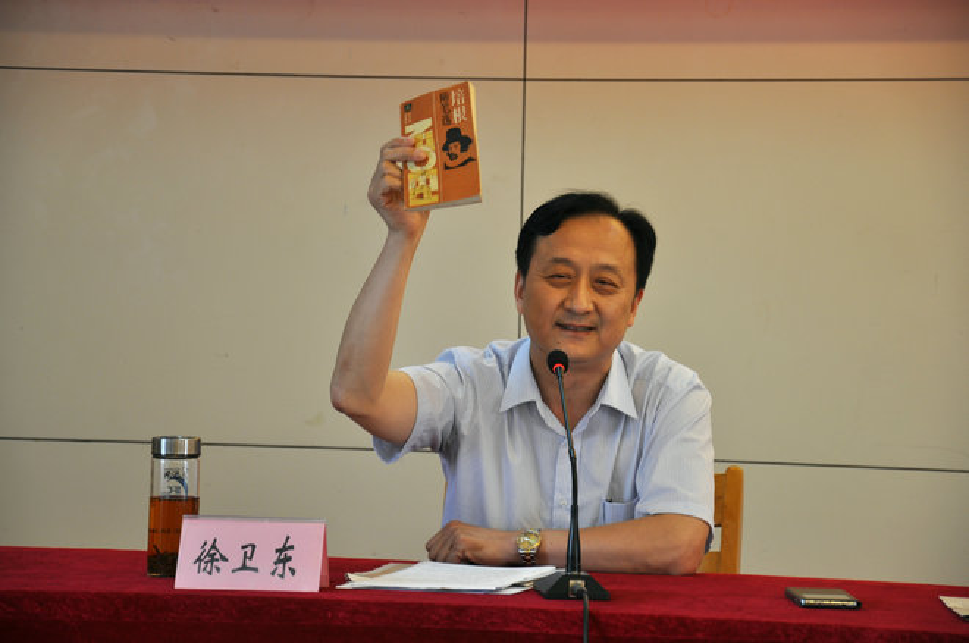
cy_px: 322
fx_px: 3951
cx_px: 484
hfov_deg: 14.0
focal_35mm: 147
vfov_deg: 9.3
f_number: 5.6
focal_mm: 98
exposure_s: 1/8
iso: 200
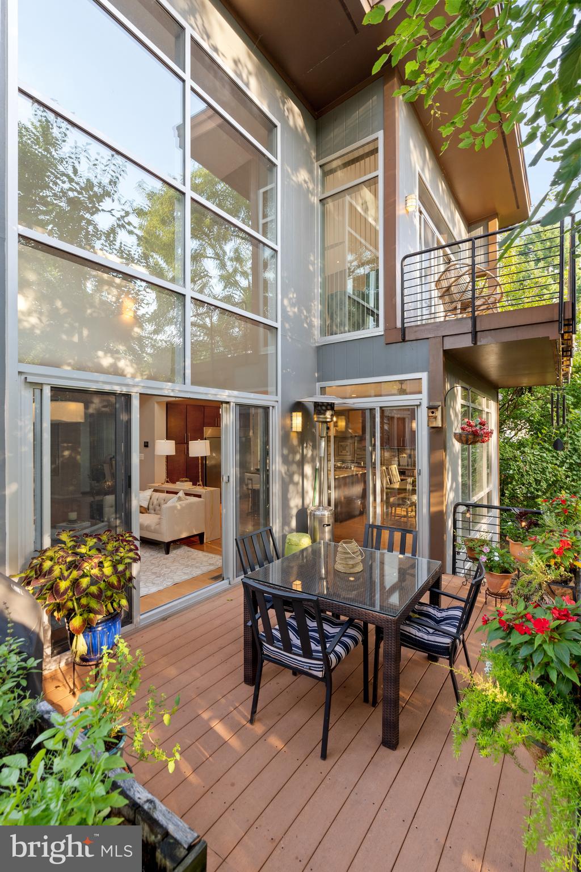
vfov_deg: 95.0
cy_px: 436
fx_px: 399
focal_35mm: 16
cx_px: 290
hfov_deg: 72.1
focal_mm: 16.5
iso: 250
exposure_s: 1/13
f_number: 7.1
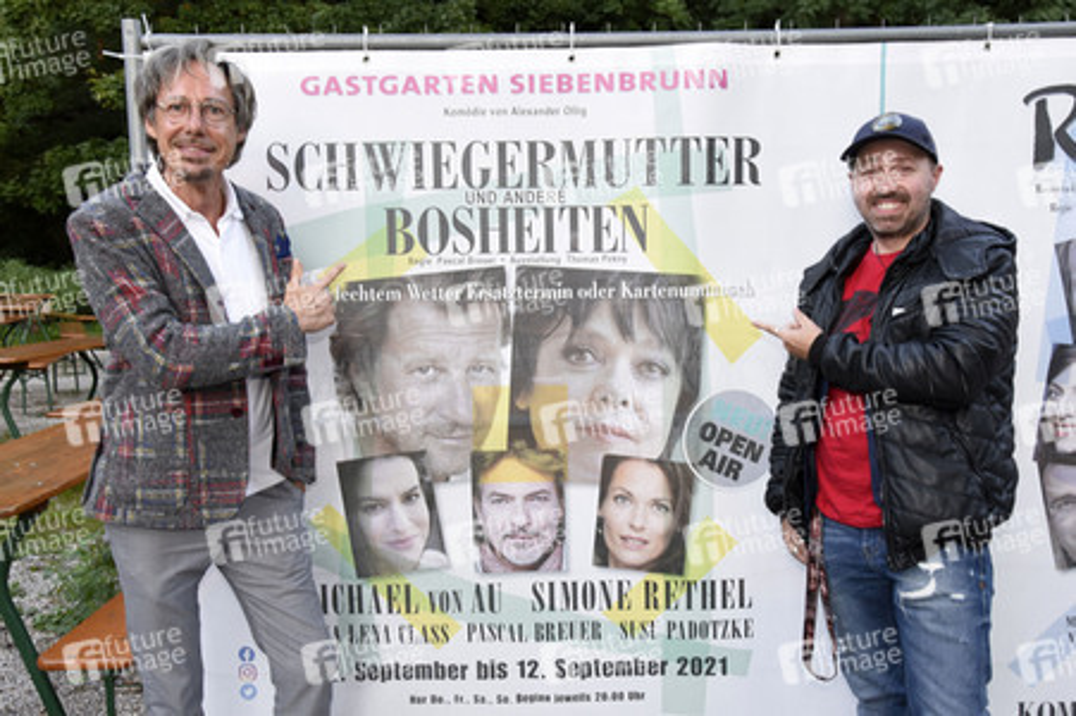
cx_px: 538
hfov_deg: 55.8
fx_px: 1015
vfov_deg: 38.8
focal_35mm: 34
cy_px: 358
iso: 1600
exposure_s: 1/60
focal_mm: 34
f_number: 6.3
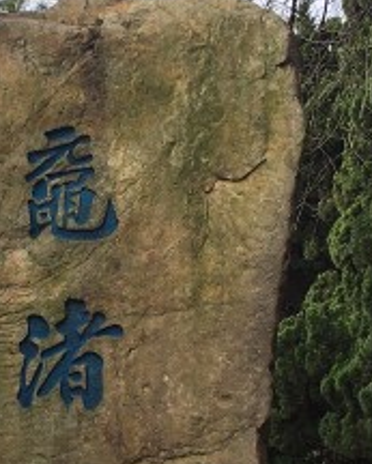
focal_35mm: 105
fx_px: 1444
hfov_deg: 14.5
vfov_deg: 18.2
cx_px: 26
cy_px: 344
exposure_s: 1/1131
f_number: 2.2
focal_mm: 4.15
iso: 25
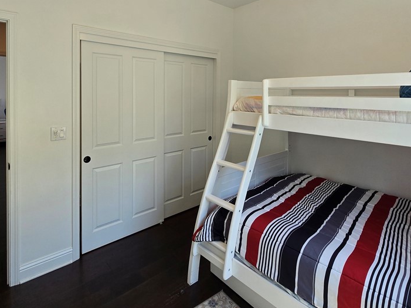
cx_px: 204
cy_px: 99
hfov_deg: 84.7
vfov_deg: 66.5
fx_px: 225
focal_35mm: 19
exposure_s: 1/120
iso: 64
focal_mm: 2.2
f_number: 2.2
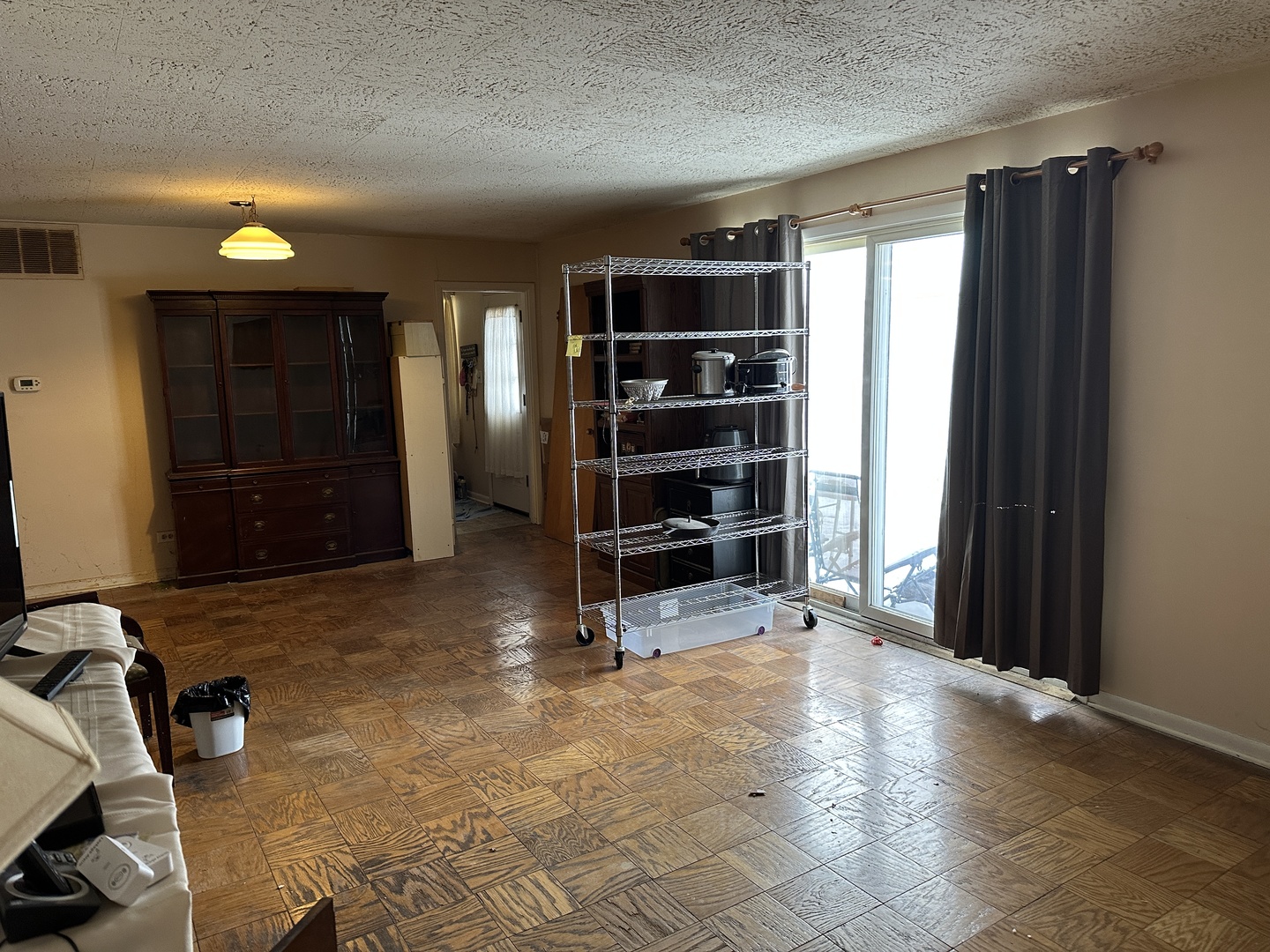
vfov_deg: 56.8
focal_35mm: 24
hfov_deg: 71.6
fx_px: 881
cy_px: 476
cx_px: 635
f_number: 1.78
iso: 250
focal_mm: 6.86
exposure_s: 1/75
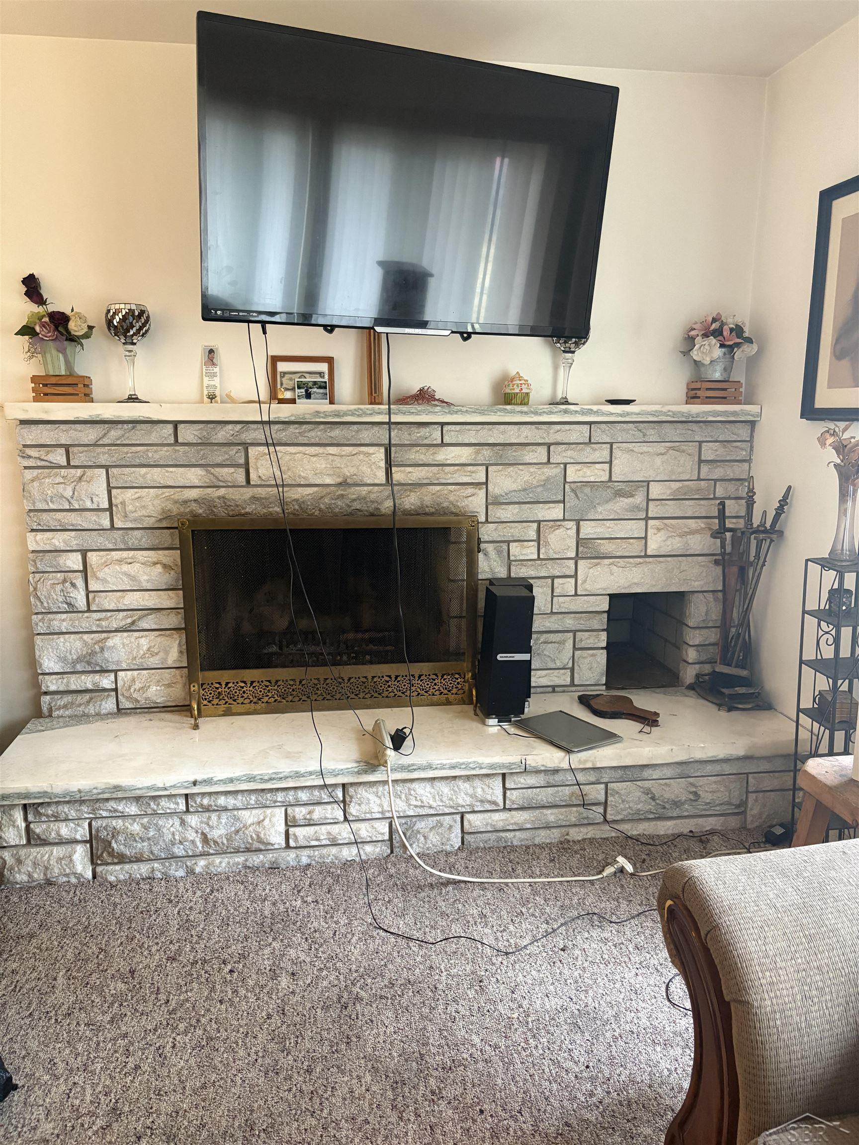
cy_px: 572
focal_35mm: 26
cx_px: 430
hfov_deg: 53.1
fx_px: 860
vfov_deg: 67.3
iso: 500
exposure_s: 1/60
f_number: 1.6
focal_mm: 5.96
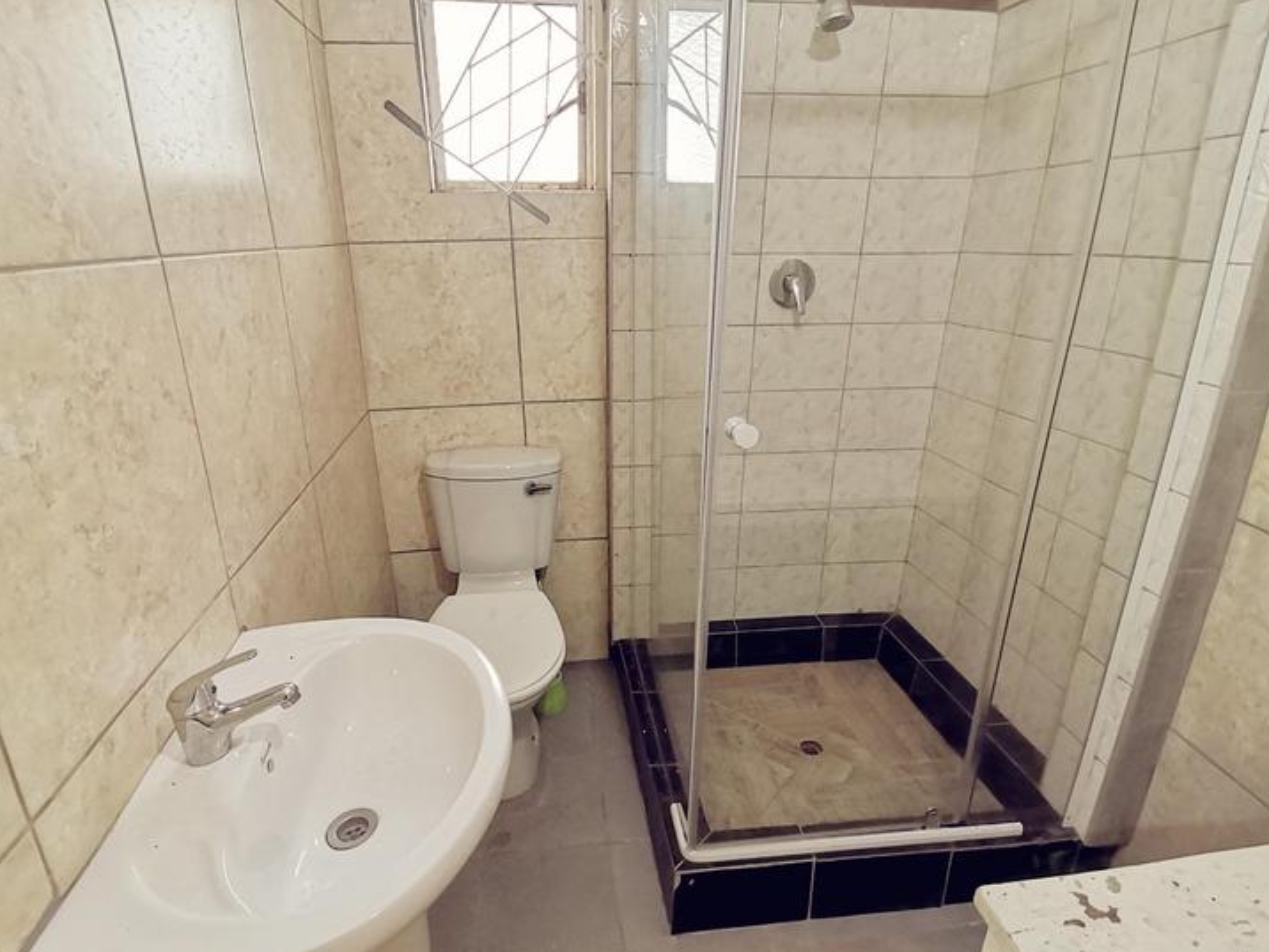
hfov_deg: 84.7
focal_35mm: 19
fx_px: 697
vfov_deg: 68.7
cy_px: 488
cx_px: 626
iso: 400
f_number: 2.4
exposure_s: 1/50
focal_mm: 1.78
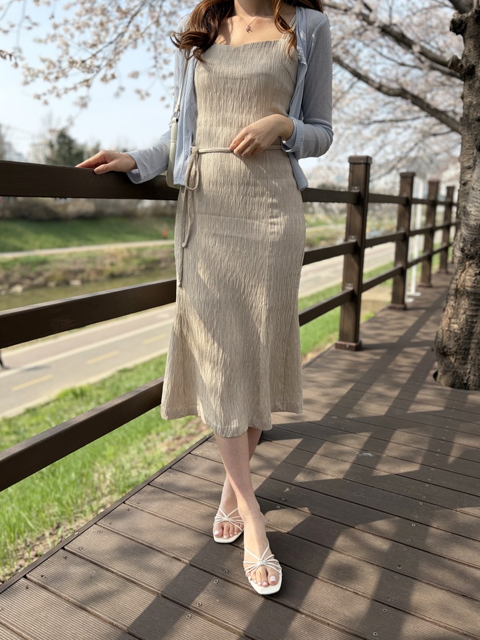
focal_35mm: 27
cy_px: 309
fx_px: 499
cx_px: 239
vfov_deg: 65.3
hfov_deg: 51.3
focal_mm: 5.96
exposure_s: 1/1364
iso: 50
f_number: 1.6
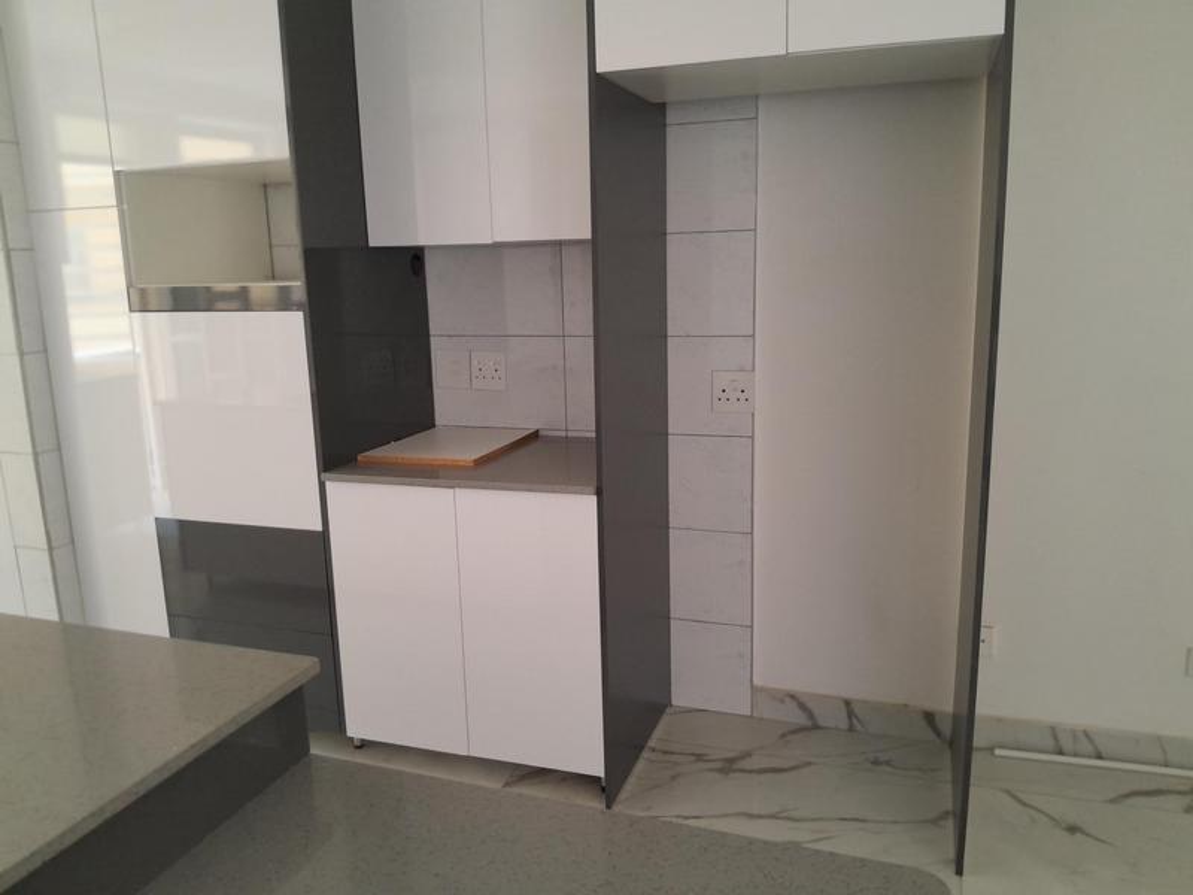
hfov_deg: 67.3
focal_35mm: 26
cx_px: 596
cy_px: 448
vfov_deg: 53.1
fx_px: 896
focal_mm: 3.98
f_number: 1.8
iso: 250
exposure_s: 1/50
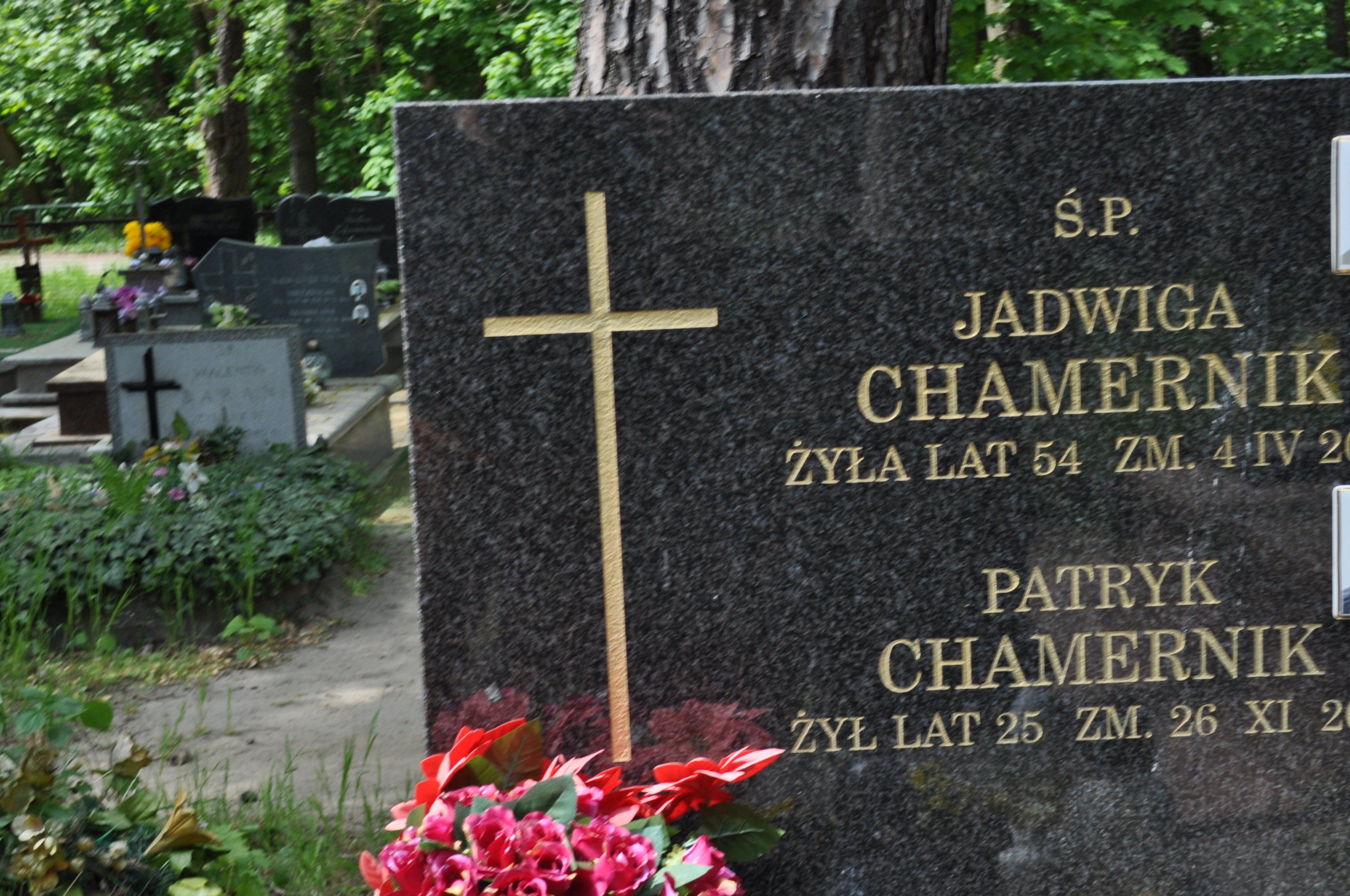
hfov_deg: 30.1
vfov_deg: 20.2
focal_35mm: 67
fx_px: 2509
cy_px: 520
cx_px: 761
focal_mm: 32
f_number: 7.1
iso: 200
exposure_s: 1/200
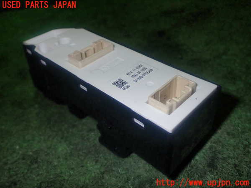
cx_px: 126
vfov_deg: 39.7
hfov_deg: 51.4
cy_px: 94
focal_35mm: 36
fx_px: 261
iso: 200
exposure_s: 1/40
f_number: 7.1
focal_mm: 6.37
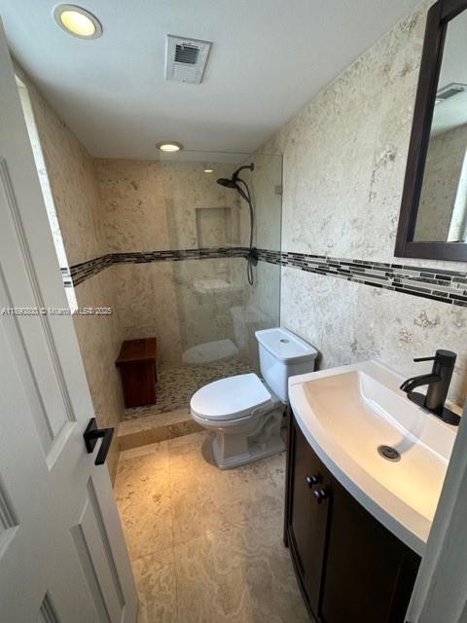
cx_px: 234
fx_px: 252
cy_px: 312
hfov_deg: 85.7
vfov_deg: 102.1
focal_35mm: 14
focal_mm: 2.22
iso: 100
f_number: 2.2
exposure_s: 1/120
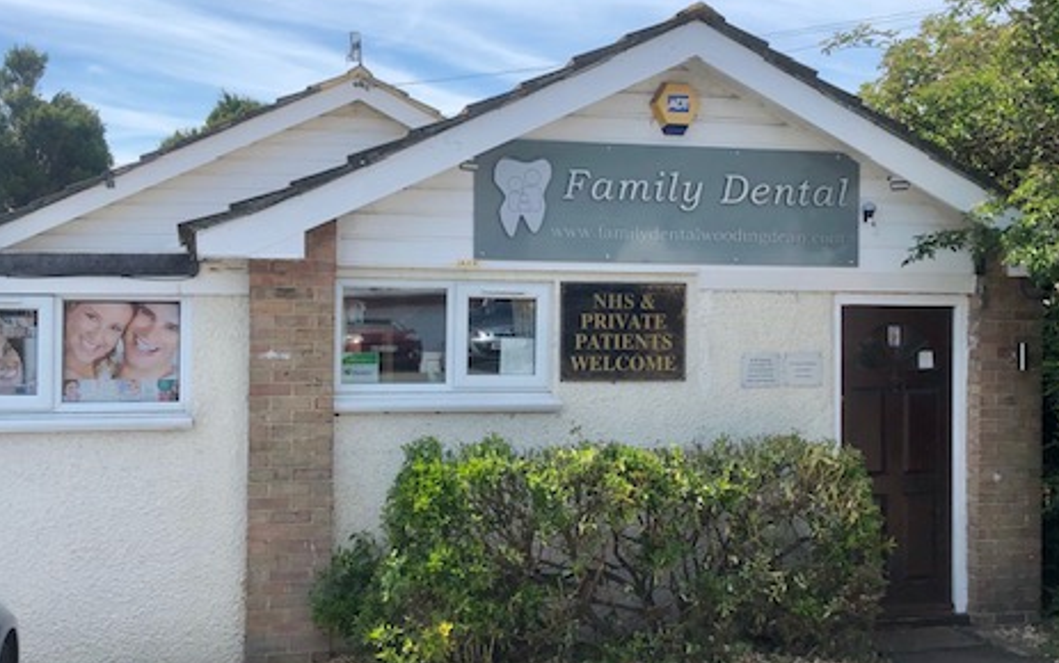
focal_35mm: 41
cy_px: 322
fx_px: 1184
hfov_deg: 48.2
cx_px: 505
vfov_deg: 31.3
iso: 20
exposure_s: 1/1845
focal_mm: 4
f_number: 1.8
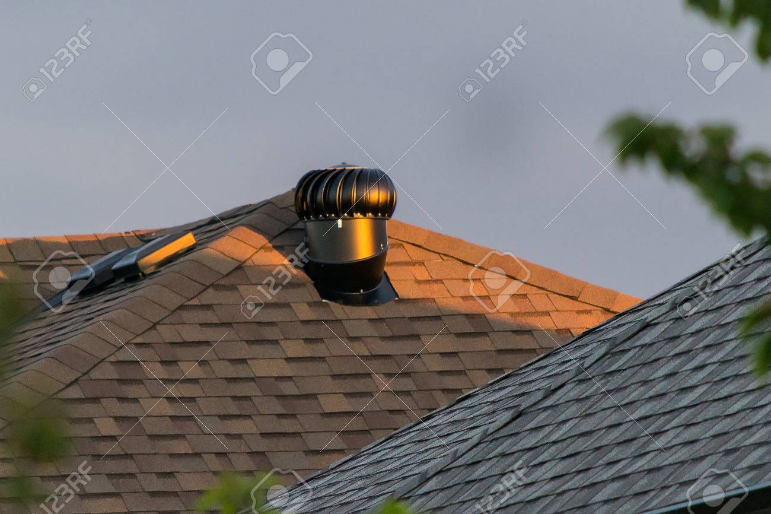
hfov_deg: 4.6
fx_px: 9634
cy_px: 257
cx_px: 386
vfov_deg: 3.1
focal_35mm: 450
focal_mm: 300
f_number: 5.6
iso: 2500
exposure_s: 1/500
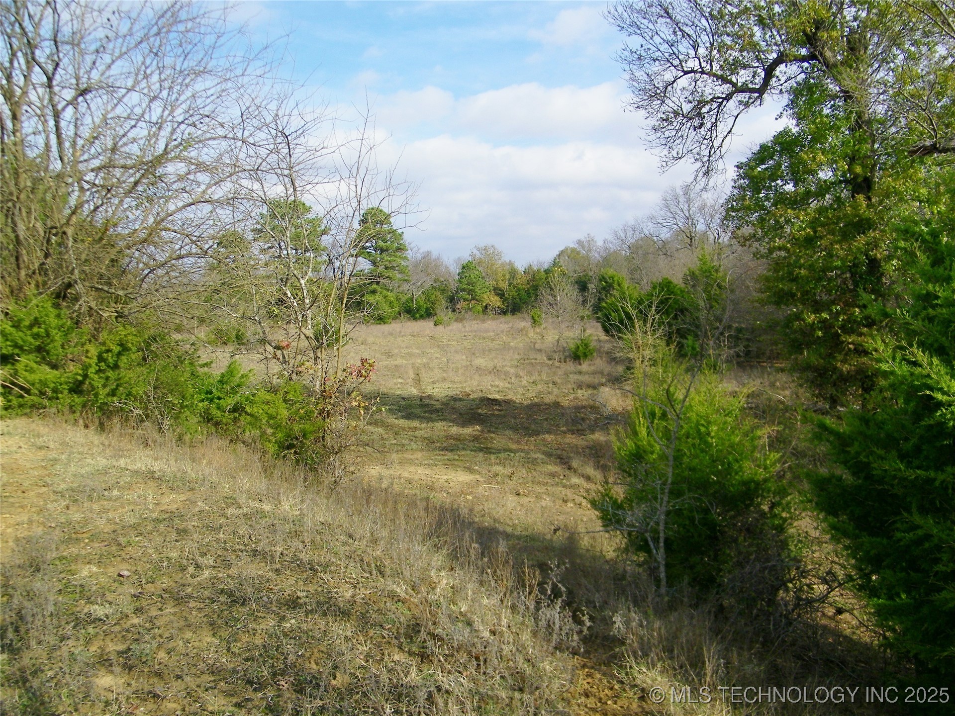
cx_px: 478
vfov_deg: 44.2
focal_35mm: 32
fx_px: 883
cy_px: 358
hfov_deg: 56.8
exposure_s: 1/250
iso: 80
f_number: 7.2
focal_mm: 5.8
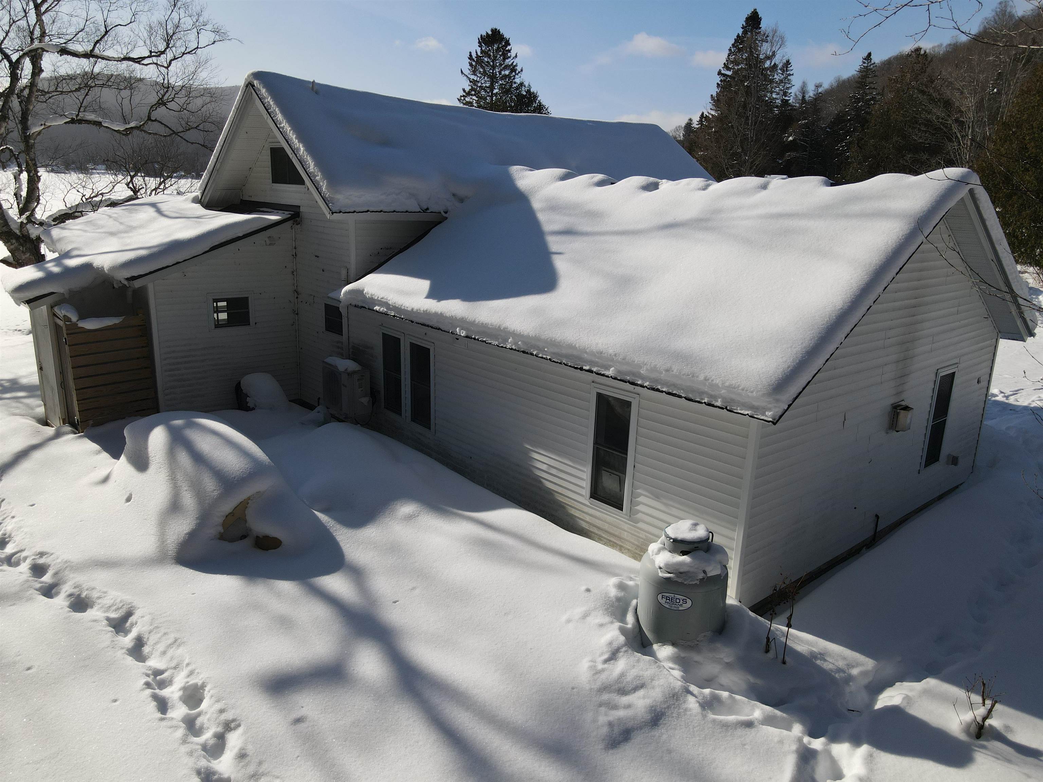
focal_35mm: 24
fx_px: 723
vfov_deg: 56.8
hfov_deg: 71.6
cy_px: 391
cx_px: 522
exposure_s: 1/80
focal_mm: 4.5
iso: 100
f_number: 2.8
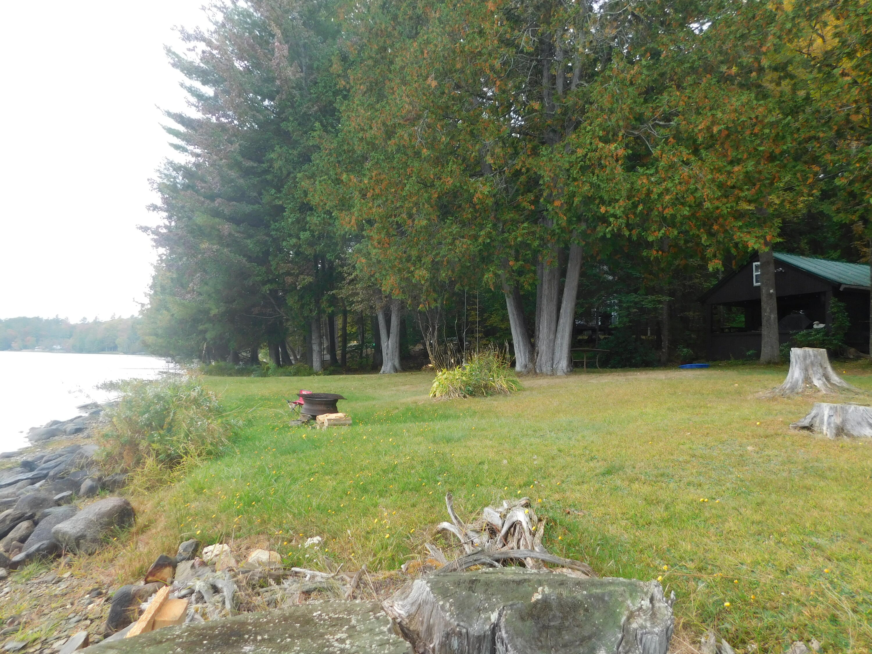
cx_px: 436
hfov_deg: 73.9
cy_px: 327
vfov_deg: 58.9
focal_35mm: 23
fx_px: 579
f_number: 3
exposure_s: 1/160
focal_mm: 4
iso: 125
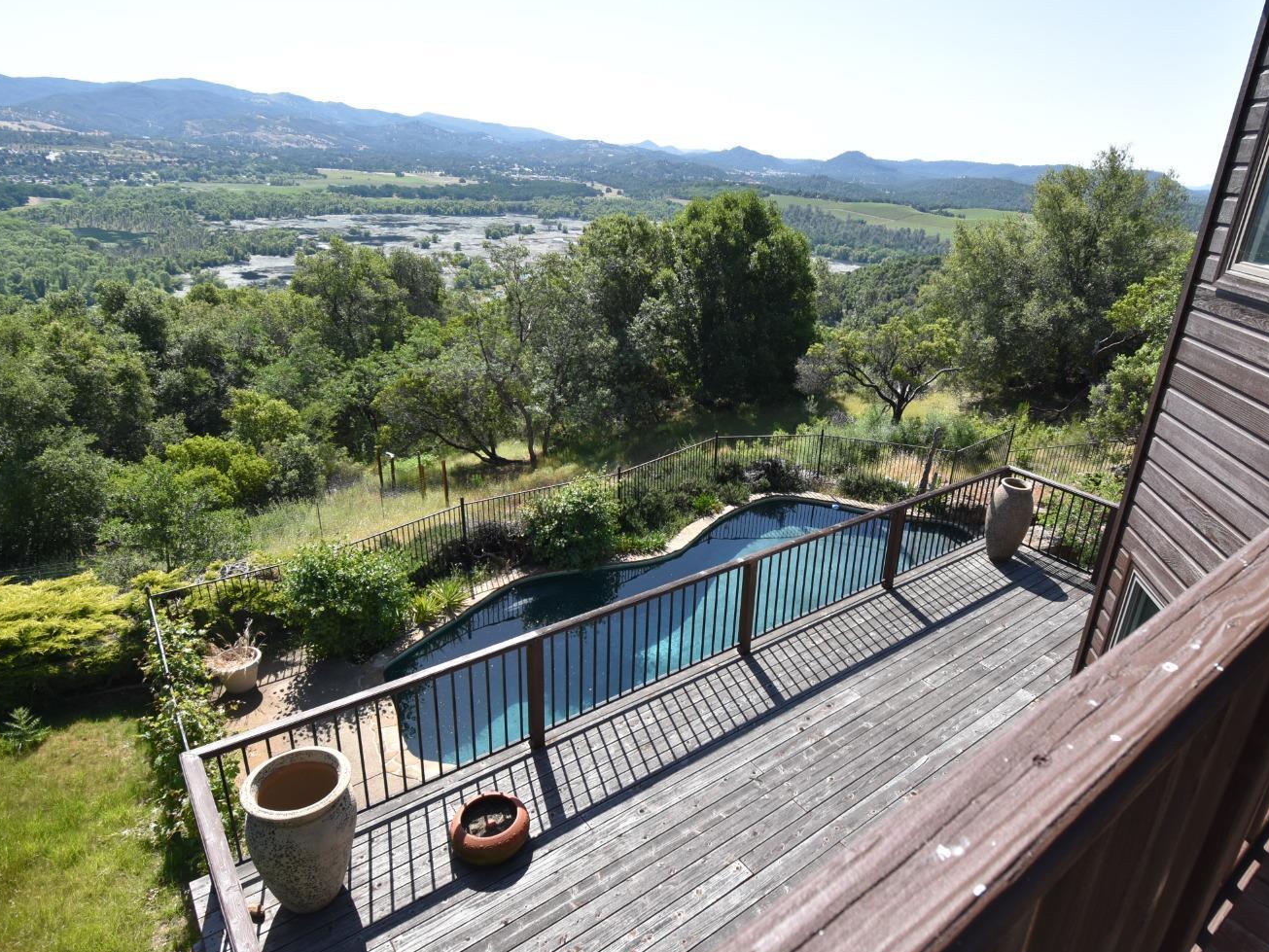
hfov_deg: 77.2
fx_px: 790
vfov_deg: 62.1
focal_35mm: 22
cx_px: 717
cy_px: 480
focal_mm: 13
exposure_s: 1/250
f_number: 8
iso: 200
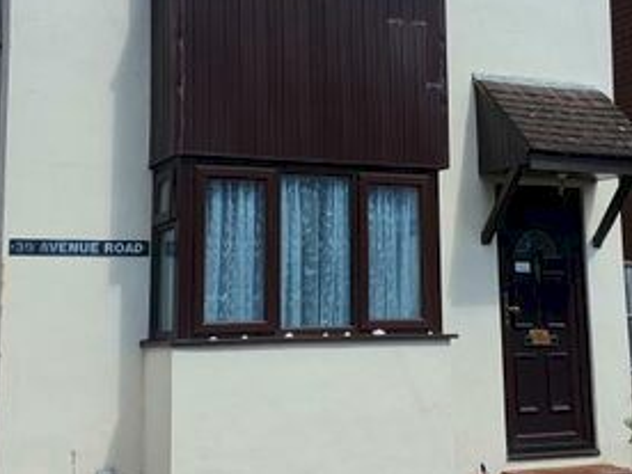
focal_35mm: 66
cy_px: 134
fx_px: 1205
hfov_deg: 29.3
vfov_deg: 22.1
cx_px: 373
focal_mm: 4.32
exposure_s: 1/2856
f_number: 2.4
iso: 50
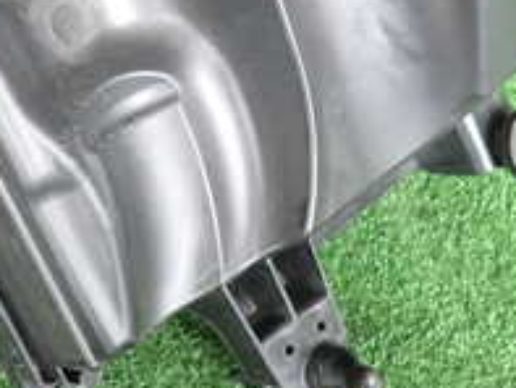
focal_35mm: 76
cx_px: 168
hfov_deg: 25.5
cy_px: 10
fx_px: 1134
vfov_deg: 18.9
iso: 200
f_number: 2
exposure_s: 1/60
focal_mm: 4.5
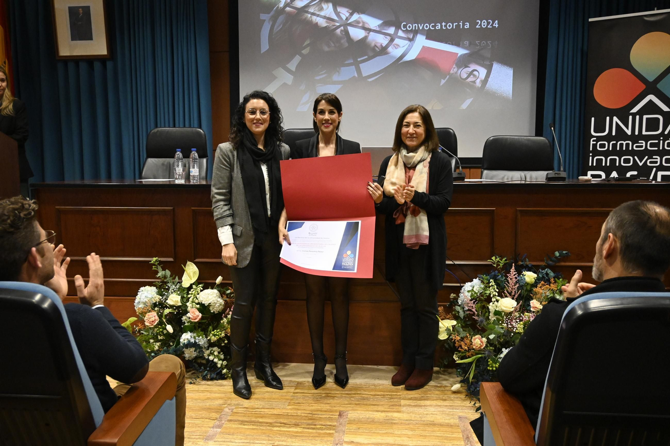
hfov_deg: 59.5
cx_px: 335
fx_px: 586
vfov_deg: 41.7
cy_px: 223
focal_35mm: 32
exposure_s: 1/125
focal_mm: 21
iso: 5000
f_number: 5
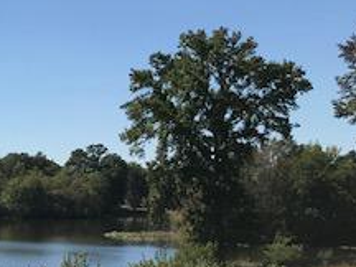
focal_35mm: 83
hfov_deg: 20.9
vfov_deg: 17.6
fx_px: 854
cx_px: -137
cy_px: 221
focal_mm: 3.99
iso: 20
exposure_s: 1/2907
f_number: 1.8
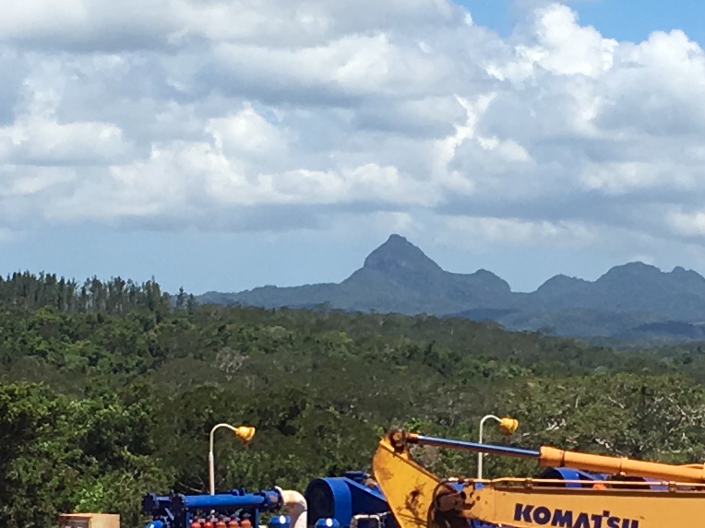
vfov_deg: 9.7
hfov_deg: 12.9
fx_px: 3116
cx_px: 414
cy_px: 471
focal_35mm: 153
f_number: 2.2
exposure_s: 1/1603
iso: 25
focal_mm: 4.15
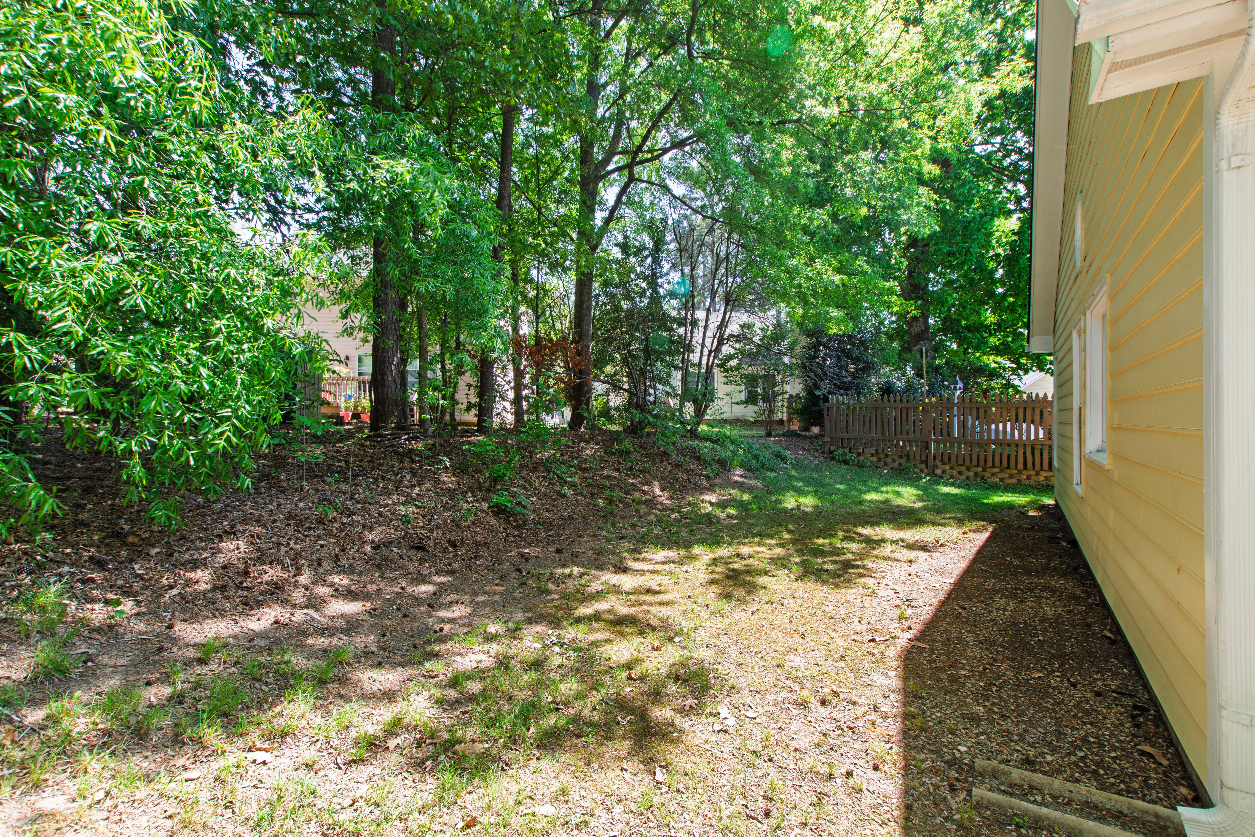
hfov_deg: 100.4
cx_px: 628
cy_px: 418
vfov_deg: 77.3
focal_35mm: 15
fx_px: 523
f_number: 8
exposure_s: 1/30
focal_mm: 10
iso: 100
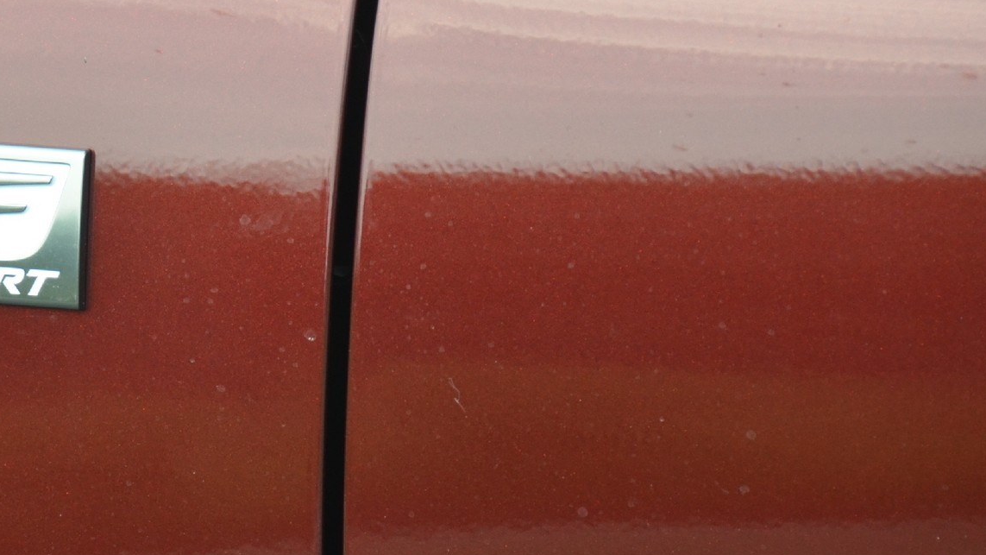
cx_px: 27
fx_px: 17936
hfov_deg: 3.1
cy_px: 216
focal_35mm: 686
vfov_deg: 1.8
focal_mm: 200
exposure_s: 1/500
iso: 800
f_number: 5.6
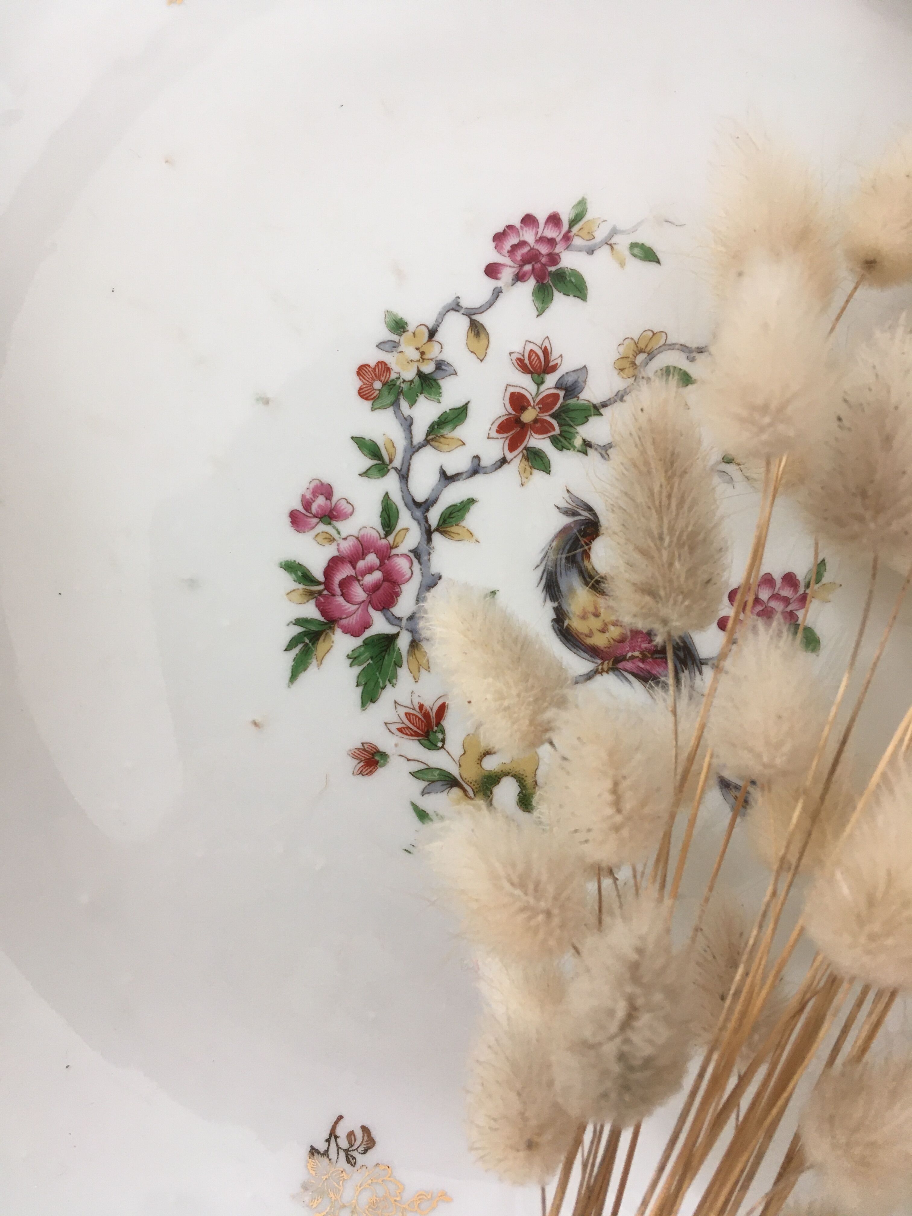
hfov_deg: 48.2
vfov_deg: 61.7
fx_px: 1019
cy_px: 608
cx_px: 456
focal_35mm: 29
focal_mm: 4.15
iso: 40
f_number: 2.2
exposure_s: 1/33
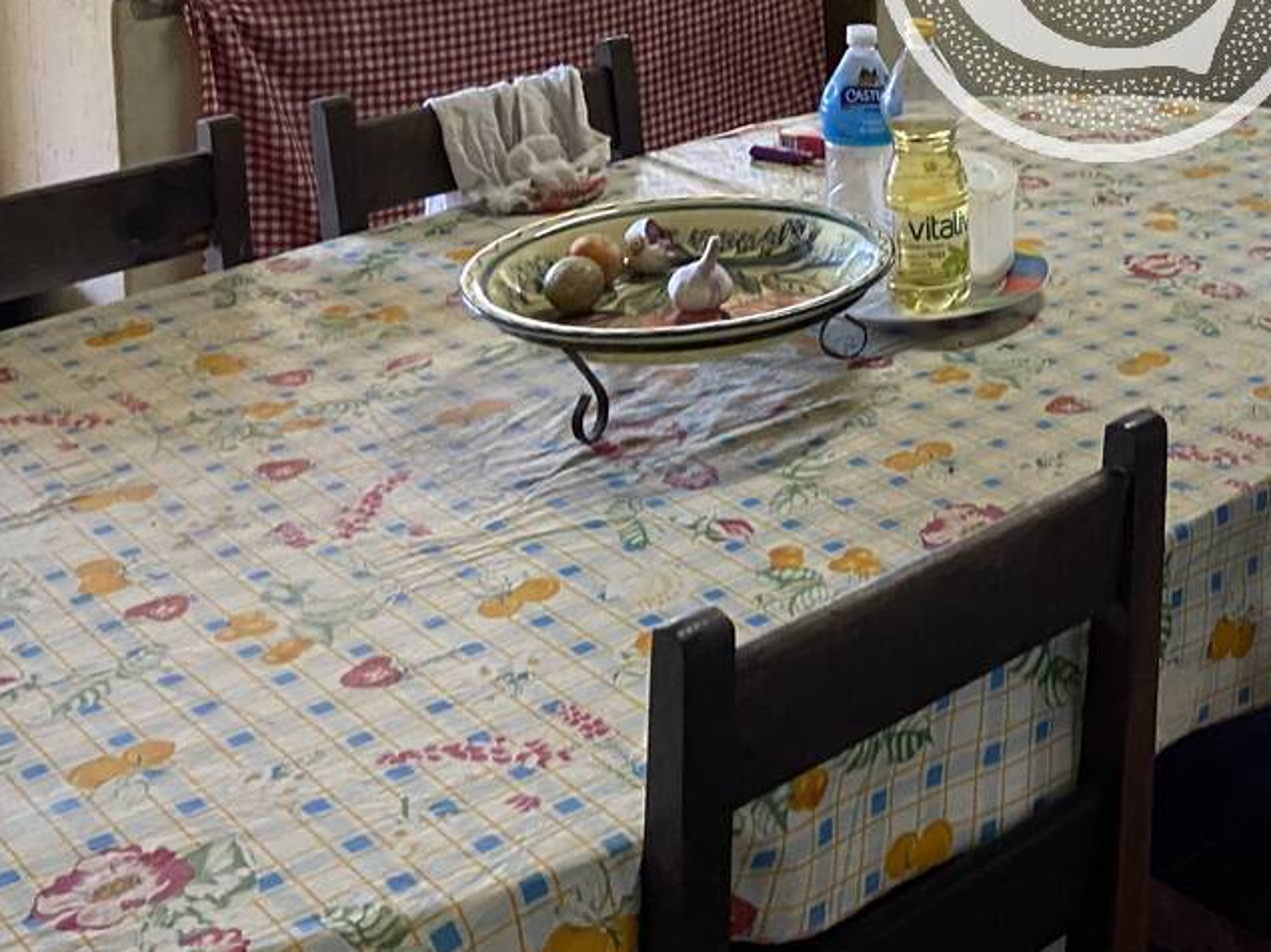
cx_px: 1103
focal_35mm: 59
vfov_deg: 23.2
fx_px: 2166
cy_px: -118
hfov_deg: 31.4
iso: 160
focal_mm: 4.25
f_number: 1.8
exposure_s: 1/60
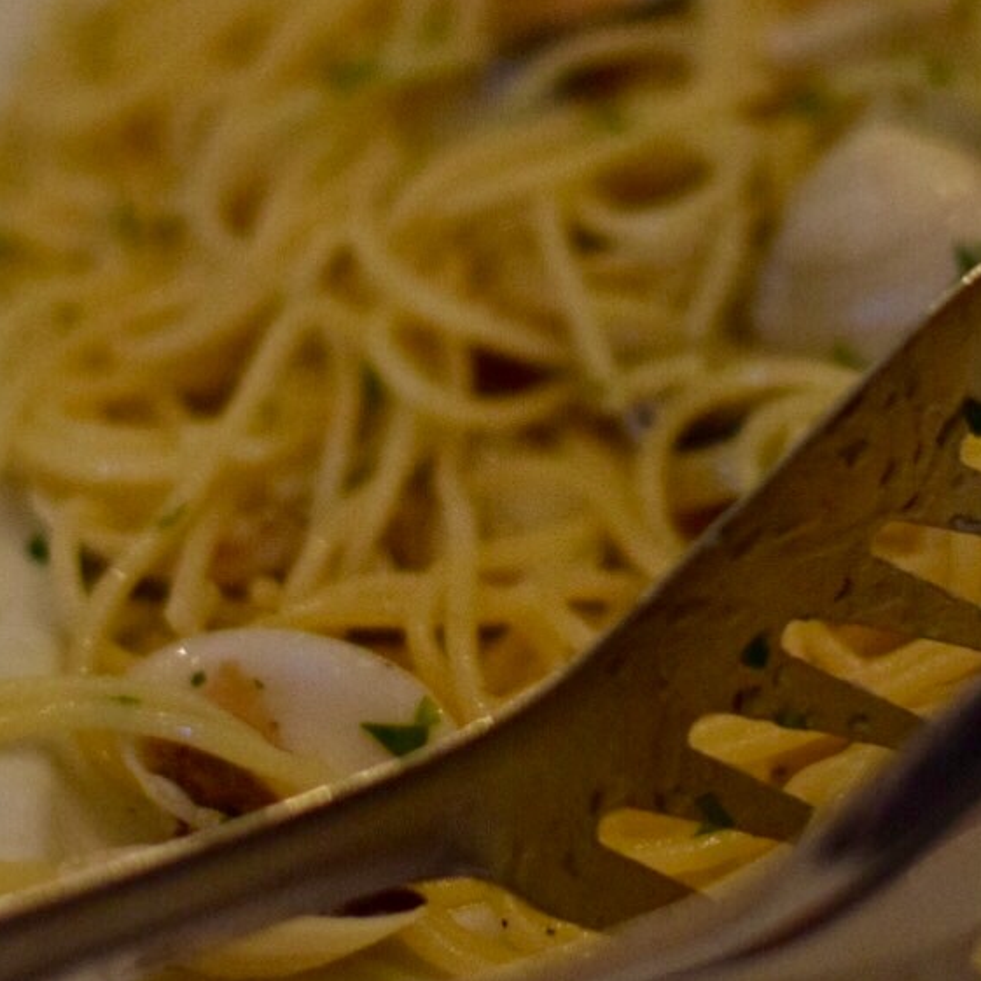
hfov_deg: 9.5
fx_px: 5899
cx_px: 656
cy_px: 379
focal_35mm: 184
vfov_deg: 9.5
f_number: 1.8
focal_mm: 50
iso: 1600
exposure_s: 1/250
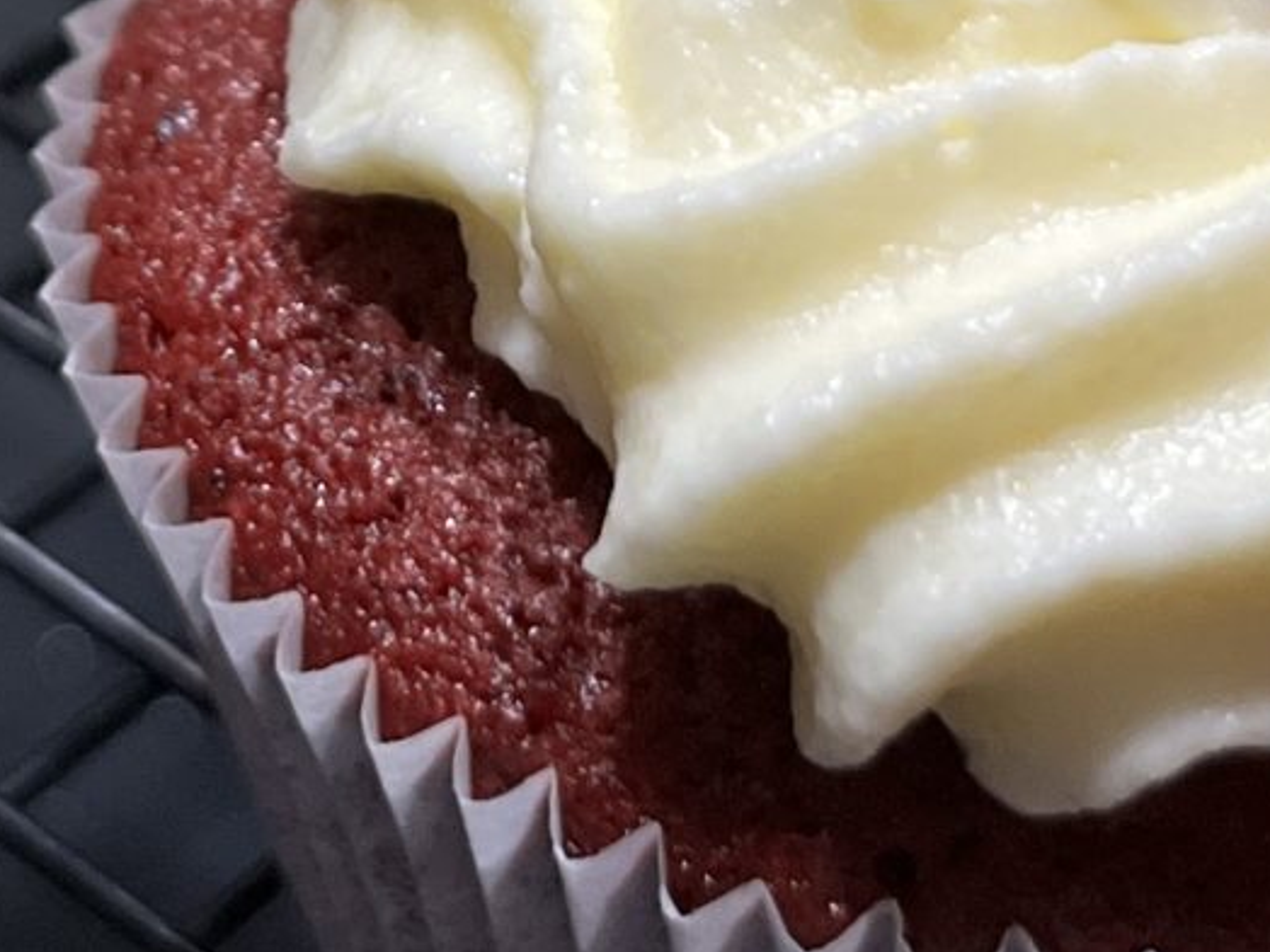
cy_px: -124
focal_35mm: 127
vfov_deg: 11.5
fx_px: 4659
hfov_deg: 15.5
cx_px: 373
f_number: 1.6
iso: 250
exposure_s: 1/59
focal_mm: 5.1
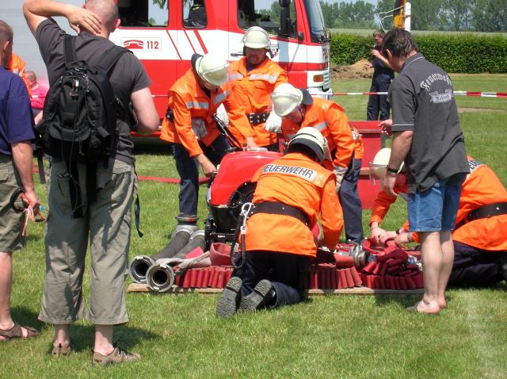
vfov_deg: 14.5
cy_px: 190
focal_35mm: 102
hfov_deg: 19.3
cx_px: 254
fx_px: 1492
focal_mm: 17.1
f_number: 8.2
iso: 50
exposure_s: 1/102
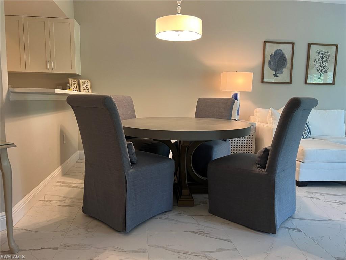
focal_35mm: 26
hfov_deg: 67.3
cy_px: 130
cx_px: 173
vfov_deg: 53.1
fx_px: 260
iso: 100
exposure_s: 1/60
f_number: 1.5
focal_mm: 5.7
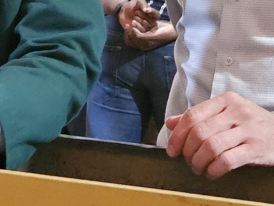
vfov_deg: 10.2
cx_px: 82
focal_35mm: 145
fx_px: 1148
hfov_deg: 13.6
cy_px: 164
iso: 1600
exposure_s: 1/25
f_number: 1.8
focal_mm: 5.4
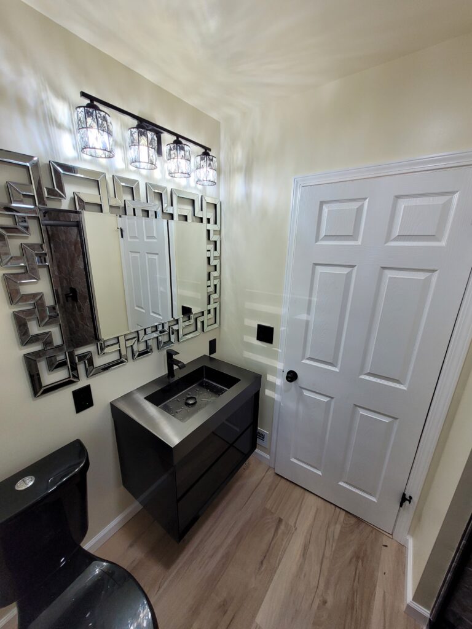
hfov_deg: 89.9
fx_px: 236
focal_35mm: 13
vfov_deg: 106.2
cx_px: 236
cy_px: 314
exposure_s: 1/120
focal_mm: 1.74
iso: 80
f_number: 2.2
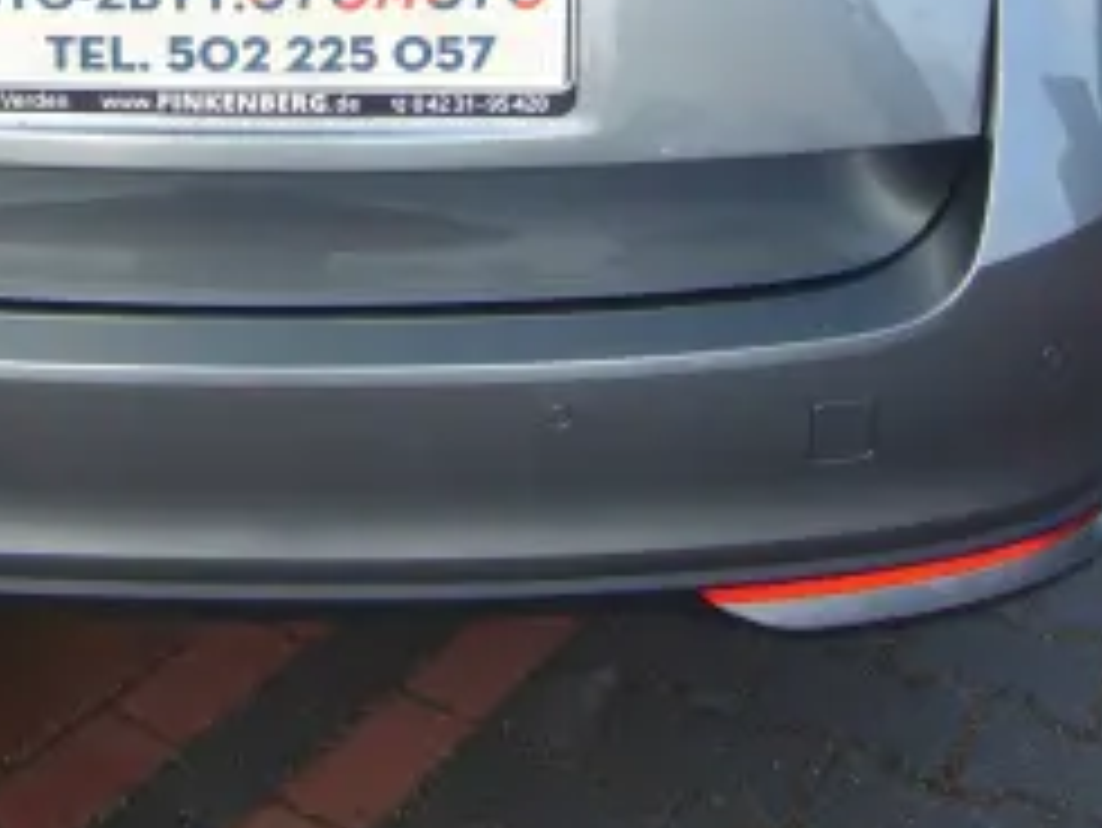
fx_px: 2325
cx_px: 229
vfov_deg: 18.9
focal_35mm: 73
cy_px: -216
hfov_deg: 26.2
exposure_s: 1/200
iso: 80
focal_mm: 4.6
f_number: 2.8
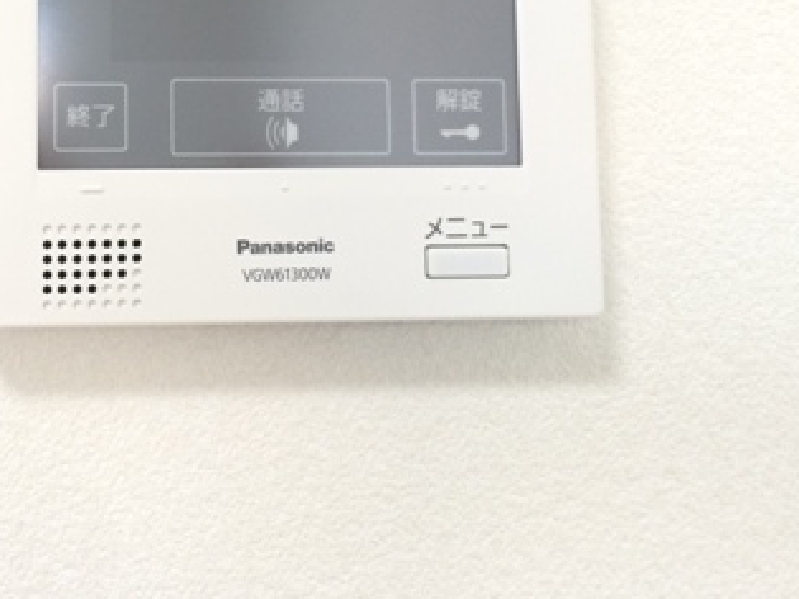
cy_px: 71
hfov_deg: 32.2
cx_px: 208
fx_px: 1361
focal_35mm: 59
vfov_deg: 24.2
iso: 64
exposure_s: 1/33
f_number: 2.2
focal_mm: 4.15
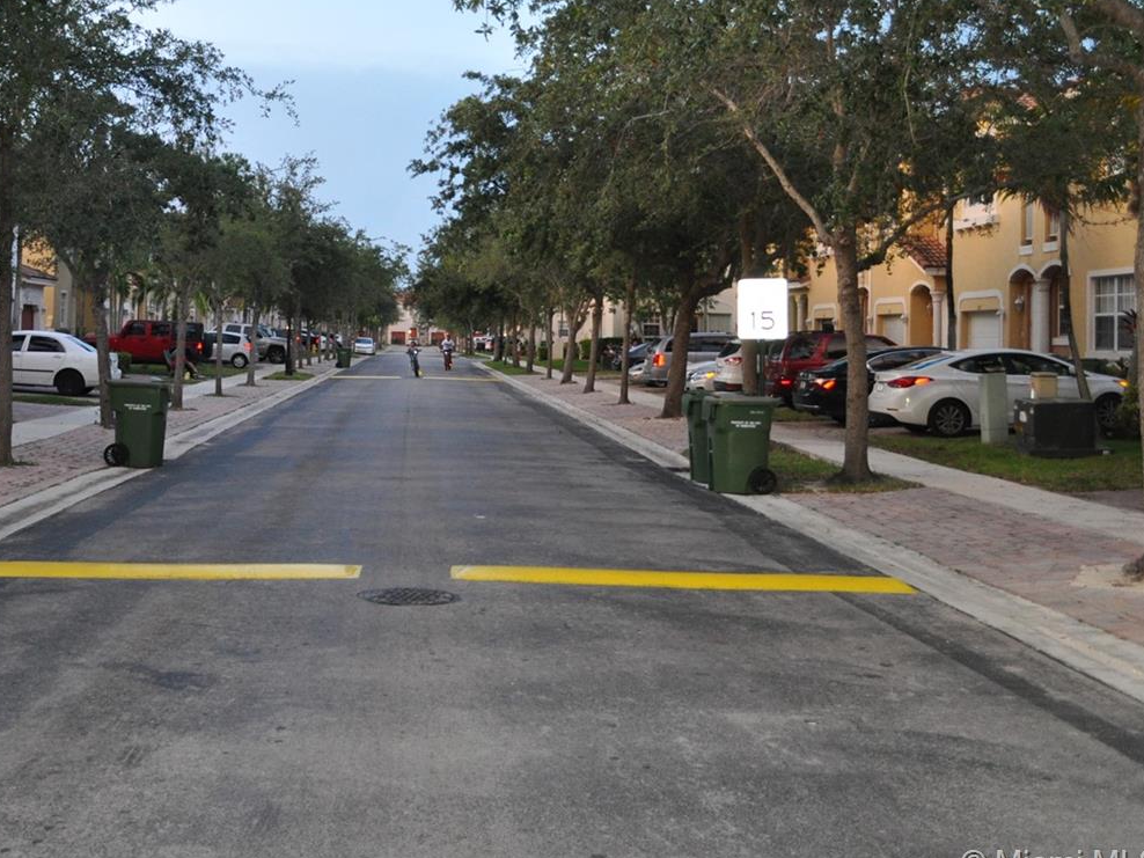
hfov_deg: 44.3
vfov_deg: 34.0
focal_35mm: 42
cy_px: 272
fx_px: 1388
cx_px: 411
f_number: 3.5
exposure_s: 1/60
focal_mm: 18
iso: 800
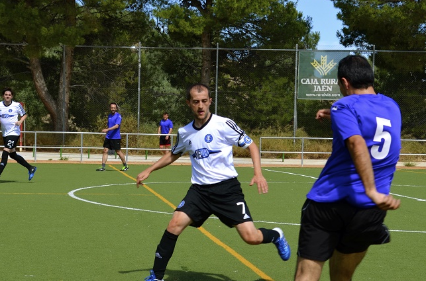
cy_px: 167
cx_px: 254
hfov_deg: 19.9
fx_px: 1211
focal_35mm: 103
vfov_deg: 13.3
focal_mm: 55
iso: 100
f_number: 8
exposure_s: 1/250
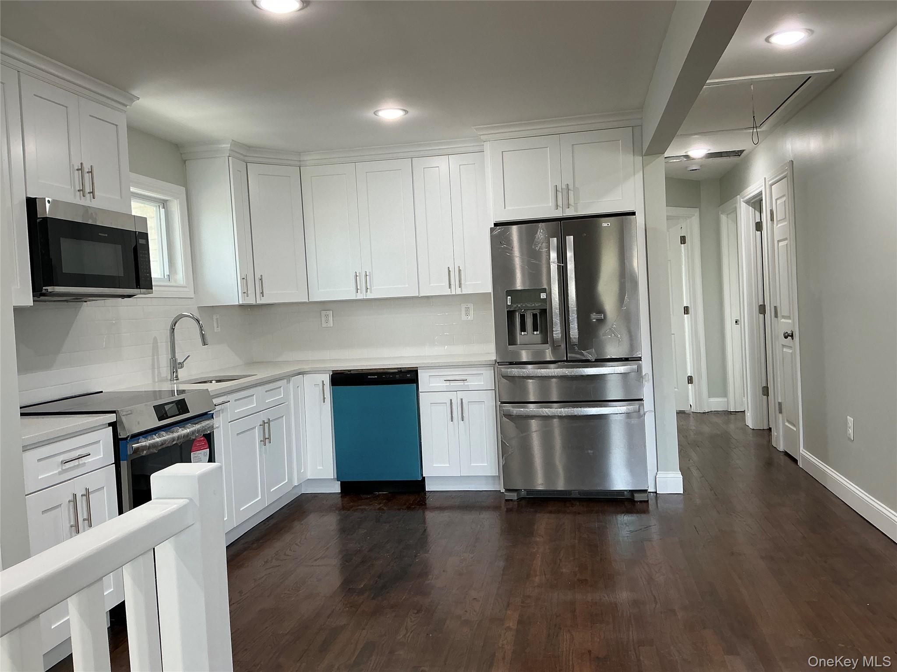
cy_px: 336
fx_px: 726
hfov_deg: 63.4
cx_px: 448
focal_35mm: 28
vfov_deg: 49.7
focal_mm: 3
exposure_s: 1/60
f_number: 1.8
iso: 50
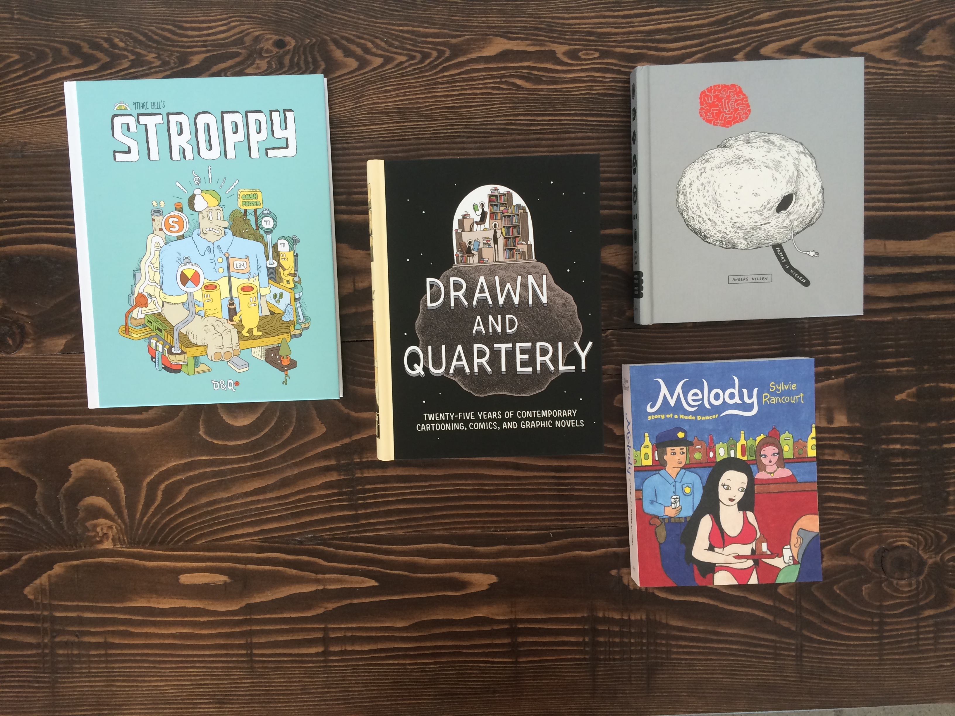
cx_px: 478
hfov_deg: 61.7
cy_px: 358
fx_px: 800
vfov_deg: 48.2
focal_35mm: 29
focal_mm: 4.15
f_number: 2.2
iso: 40
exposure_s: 1/40
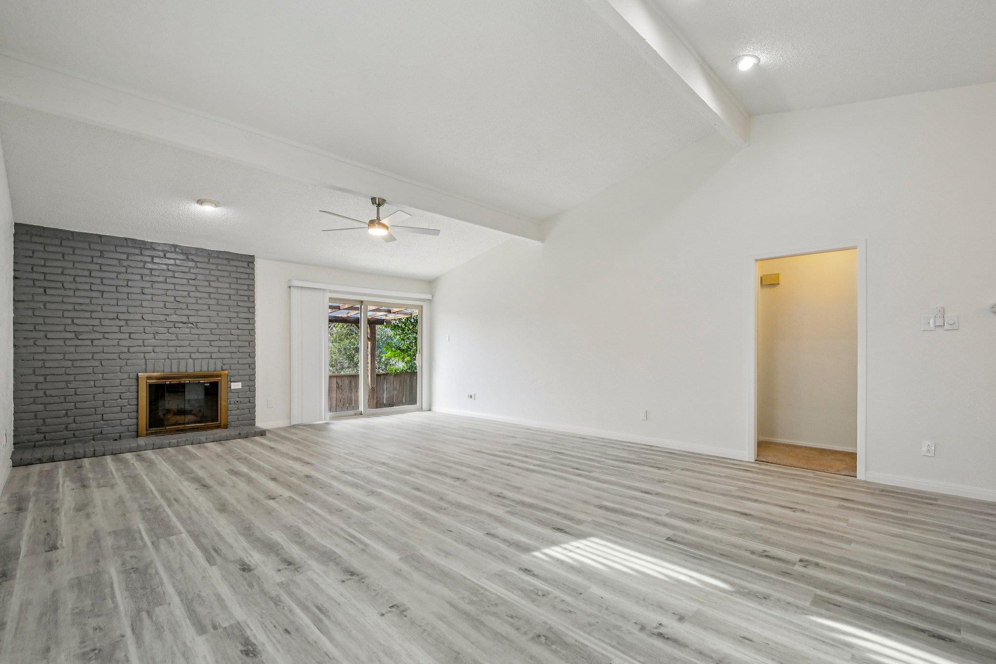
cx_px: 498
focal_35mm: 15
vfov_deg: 77.3
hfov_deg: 100.4
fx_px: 415
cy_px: 332
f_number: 8
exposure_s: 1/30
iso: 400
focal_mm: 10
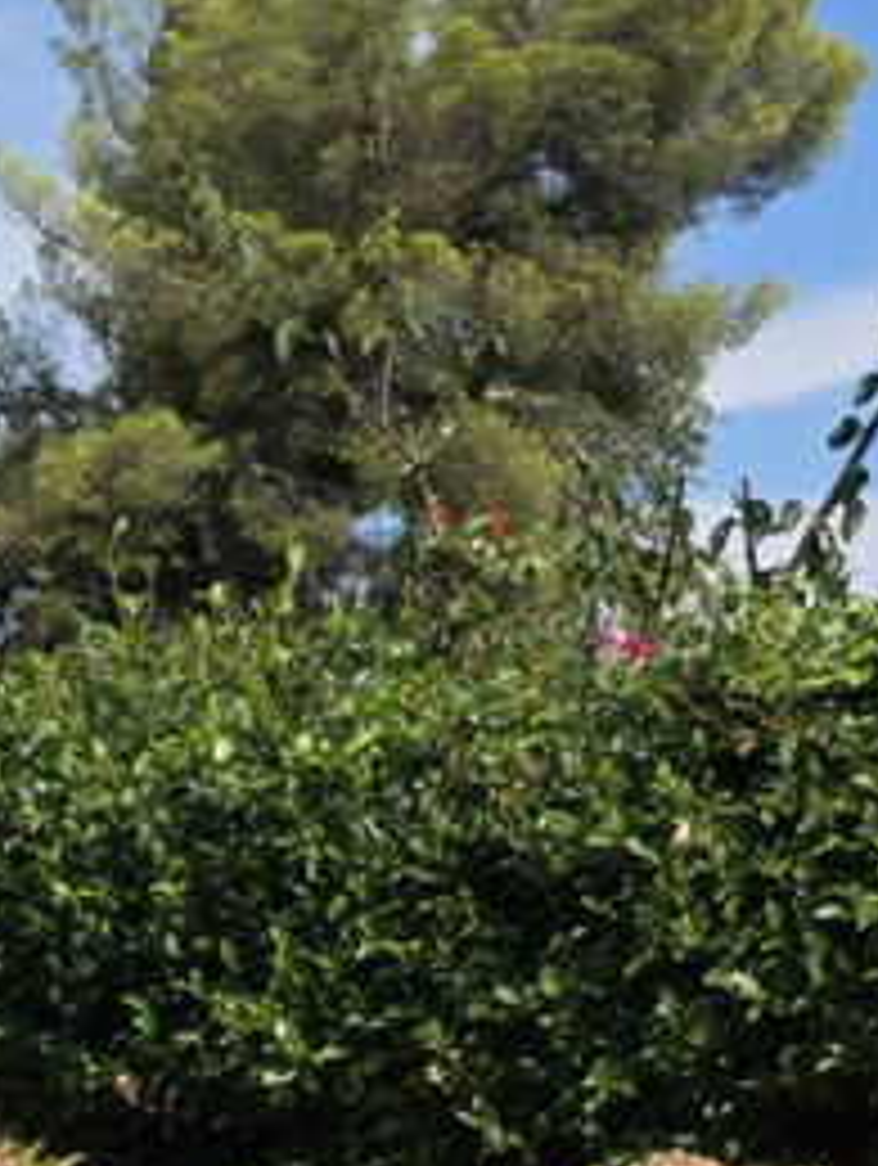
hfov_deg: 10.6
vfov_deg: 14.1
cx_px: -1184
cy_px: 2204
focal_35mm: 121
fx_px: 4082
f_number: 1.7
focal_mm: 6.25
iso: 80
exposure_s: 1/7944
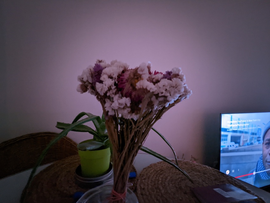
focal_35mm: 16
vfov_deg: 78.2
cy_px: 102
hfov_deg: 94.4
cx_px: 135
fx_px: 125
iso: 136
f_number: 2.2
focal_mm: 2.35
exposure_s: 1/1.17
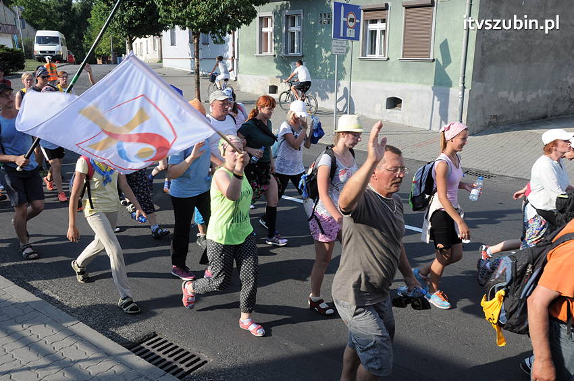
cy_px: 190
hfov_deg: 59.5
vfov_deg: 41.6
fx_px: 502
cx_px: 287
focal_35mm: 32
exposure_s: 1/400
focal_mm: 21
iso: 400
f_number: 10
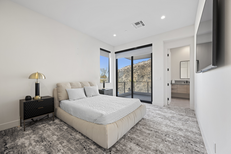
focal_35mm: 14
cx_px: 116
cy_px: 77
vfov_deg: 81.2
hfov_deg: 104.3
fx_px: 90
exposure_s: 1/6
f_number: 8
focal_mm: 14
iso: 500
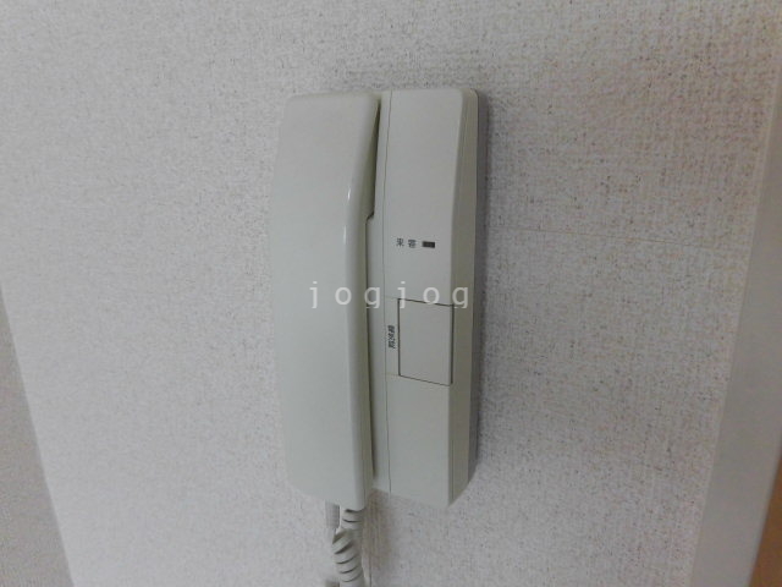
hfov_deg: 71.6
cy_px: 294
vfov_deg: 56.8
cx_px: 391
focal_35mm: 24
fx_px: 542
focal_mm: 4.3
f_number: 3.1
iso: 200
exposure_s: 1/60
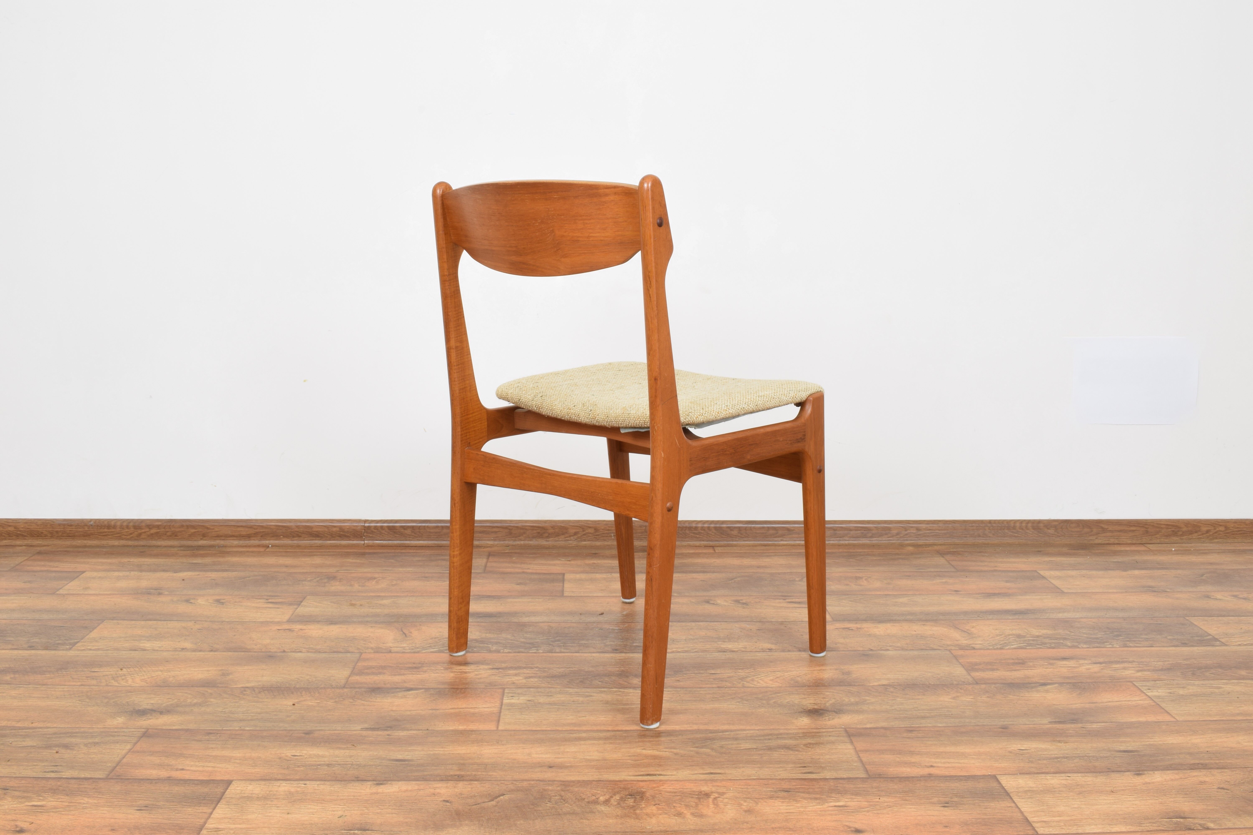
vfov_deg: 36.9
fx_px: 1253
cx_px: 626
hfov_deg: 53.1
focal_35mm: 36
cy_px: 418
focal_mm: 24
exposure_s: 4
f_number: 25
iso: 100
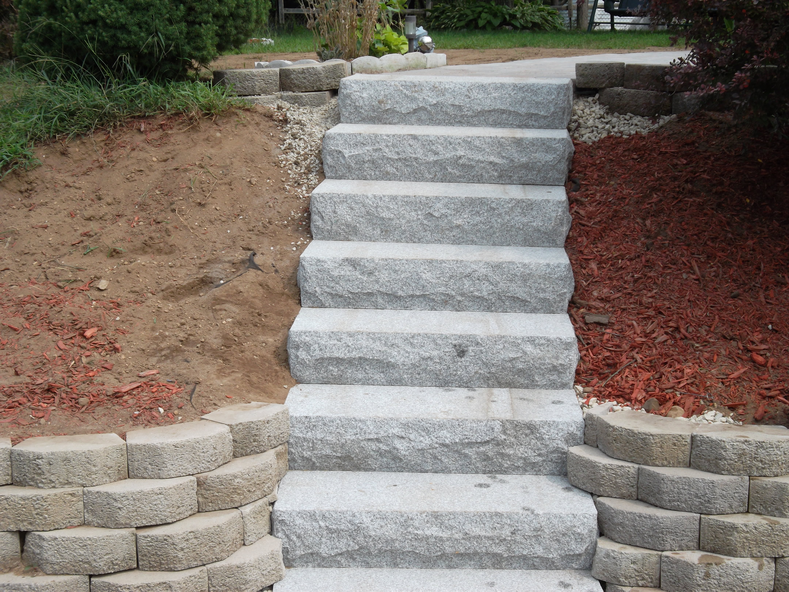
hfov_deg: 36.8
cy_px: 296
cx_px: 394
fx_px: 1185
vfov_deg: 28.0
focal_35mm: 52
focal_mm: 9.3
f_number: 5
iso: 80
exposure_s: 1/350
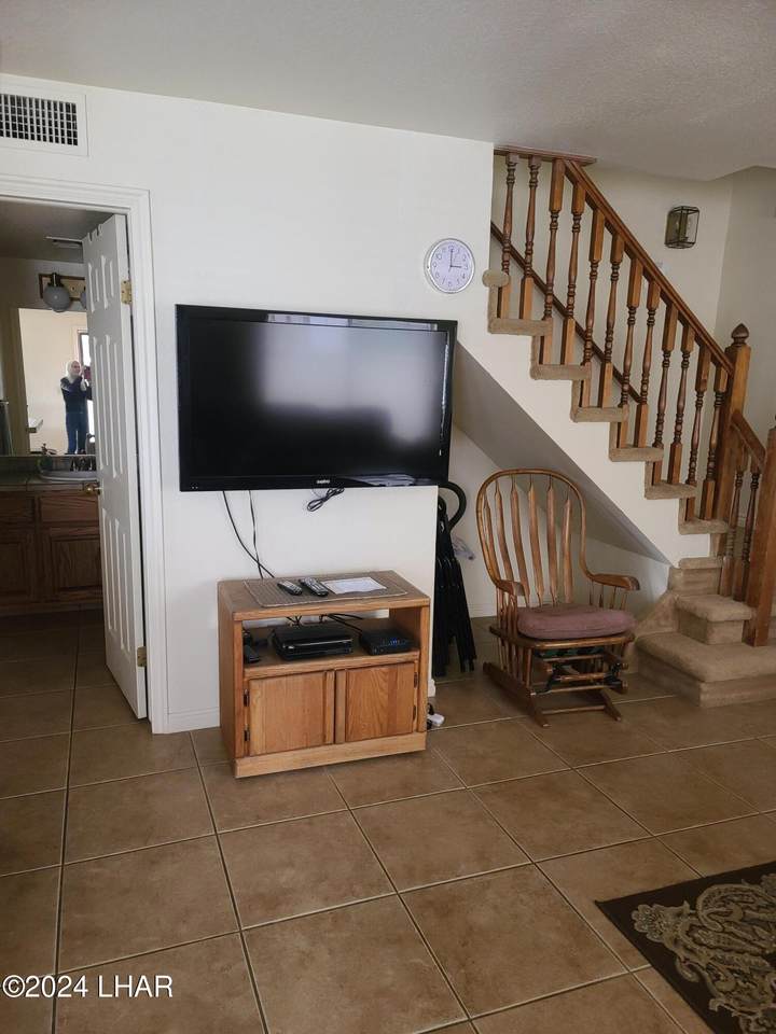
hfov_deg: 54.9
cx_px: 388
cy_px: 517
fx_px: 747
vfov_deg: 69.4
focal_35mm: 25
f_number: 1.8
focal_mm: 7
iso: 400
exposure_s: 1/40
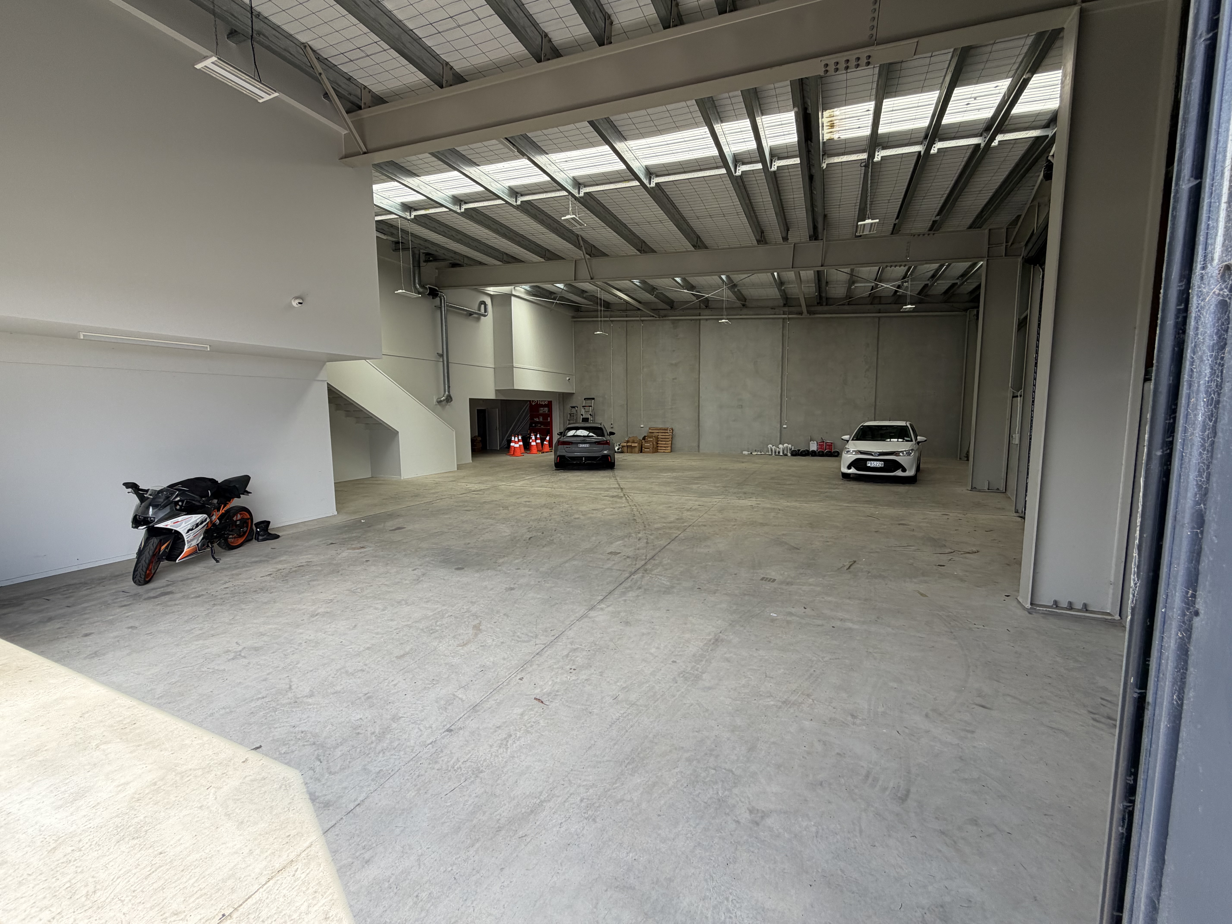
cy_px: 462
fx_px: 498
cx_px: 616
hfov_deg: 102.1
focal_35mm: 14
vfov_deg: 85.7
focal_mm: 2.22
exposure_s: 1/224
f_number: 2.2
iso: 40
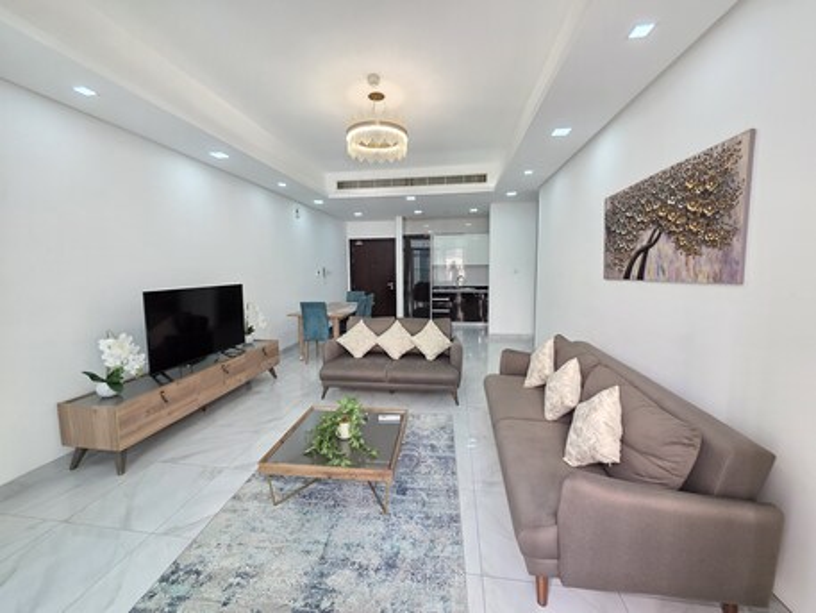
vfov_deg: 89.9
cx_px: 408
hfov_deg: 106.2
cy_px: 306
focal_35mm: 13
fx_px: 307
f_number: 1.9
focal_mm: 2.2
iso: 64
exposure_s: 1/100
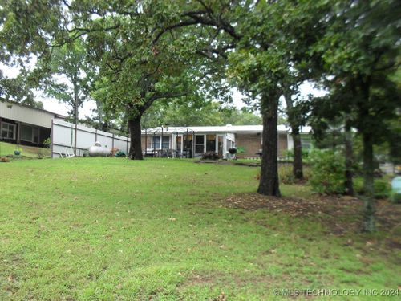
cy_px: 150
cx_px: 200
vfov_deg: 40.7
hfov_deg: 52.6
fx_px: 405
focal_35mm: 35
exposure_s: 1/250
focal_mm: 6.3
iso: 100
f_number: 3.2
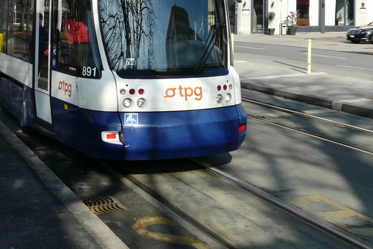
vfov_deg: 21.4
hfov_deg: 32.3
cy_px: 23
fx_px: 642
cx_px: 144
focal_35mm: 62
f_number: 5.6
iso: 100
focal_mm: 5.7
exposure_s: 1/250
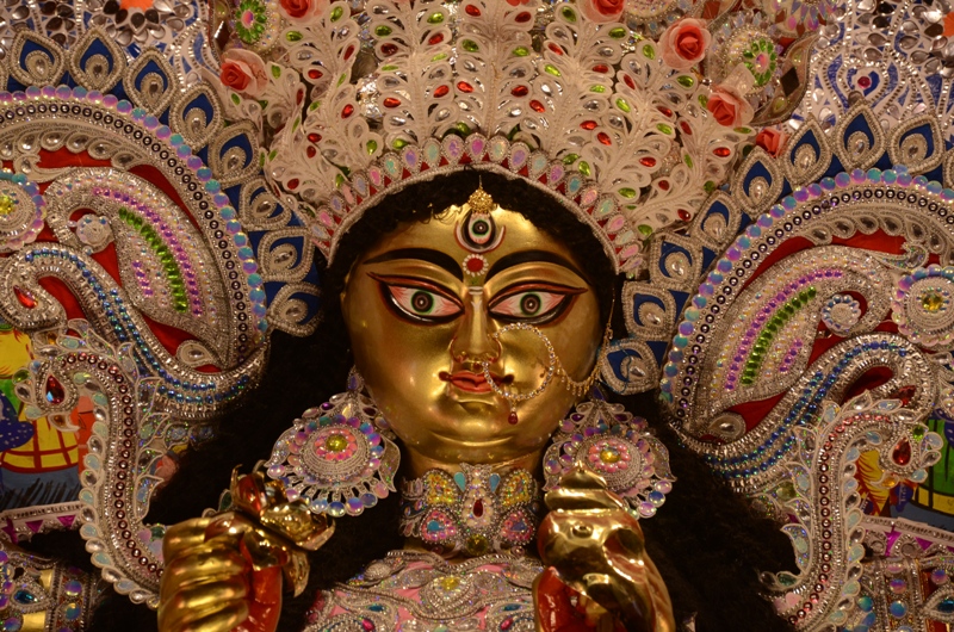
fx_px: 4165
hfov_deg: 13.1
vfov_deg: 8.7
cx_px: 477
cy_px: 316
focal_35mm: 158
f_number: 5.6
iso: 500
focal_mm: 105
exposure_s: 1/60
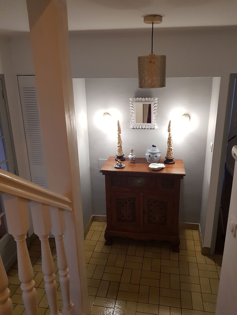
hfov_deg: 53.1
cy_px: 158
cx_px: 118
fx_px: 237
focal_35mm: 26
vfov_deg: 67.3
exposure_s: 1/50
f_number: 1.7
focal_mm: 4.2
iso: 200
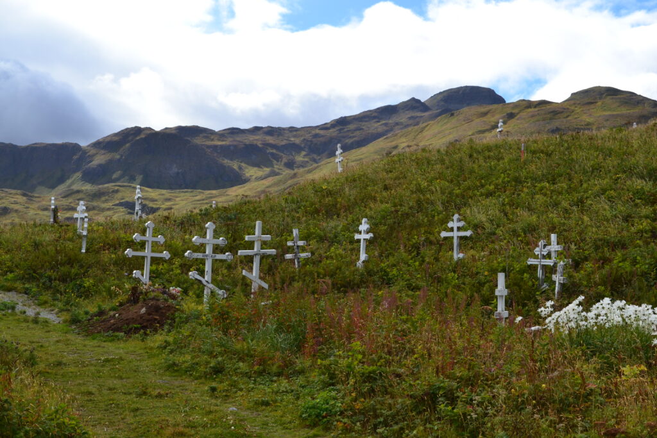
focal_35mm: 57
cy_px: 219
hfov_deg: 35.0
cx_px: 328
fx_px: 1040
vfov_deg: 23.8
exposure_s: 1/500
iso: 400
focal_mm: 38
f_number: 11
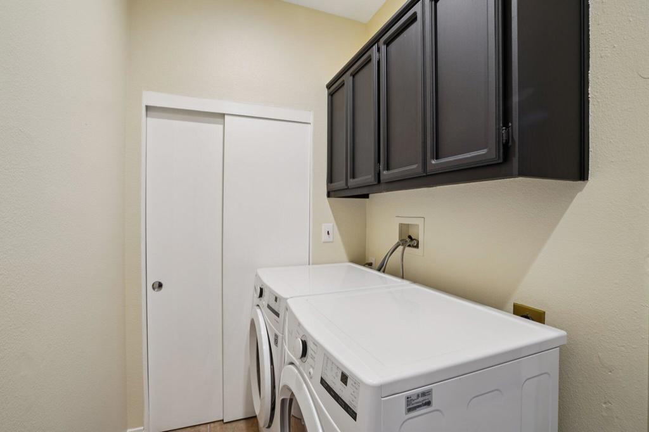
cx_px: 324
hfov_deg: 96.8
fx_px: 288
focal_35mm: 16
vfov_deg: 73.7
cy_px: 216
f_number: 8
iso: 400
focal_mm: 16
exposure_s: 1/8
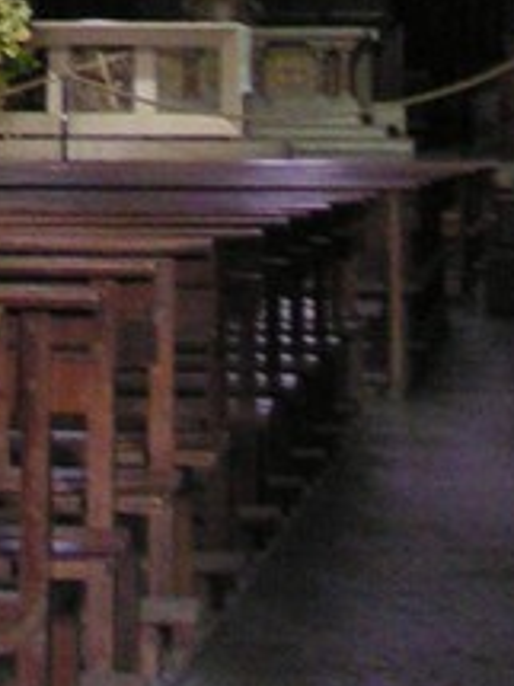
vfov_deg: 9.6
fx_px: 3746
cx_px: -153
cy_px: -818
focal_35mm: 189
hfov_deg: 7.8
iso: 200
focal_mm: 5.8
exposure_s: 1/5
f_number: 2.8
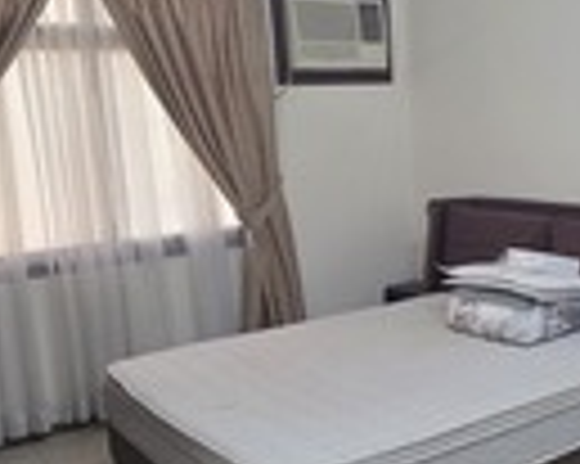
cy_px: 237
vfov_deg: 33.4
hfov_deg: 38.7
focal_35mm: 45
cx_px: 506
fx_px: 772
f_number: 1.9
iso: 125
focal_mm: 2.2
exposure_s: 1/100
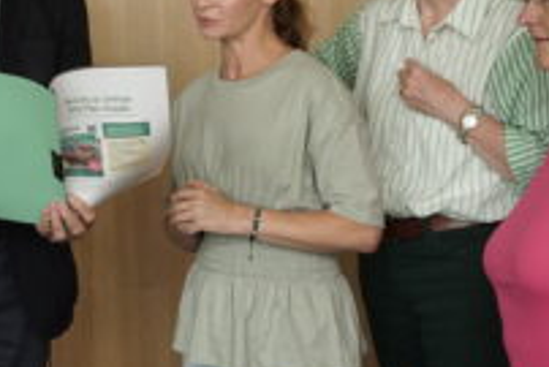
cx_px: 95
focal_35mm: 89
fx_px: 1358
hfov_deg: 22.5
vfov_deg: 15.3
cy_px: 94
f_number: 7.1
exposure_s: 1/125
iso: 640
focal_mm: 45
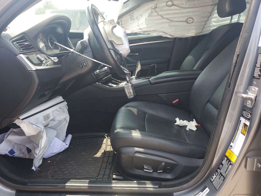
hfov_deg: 67.3
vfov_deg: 53.1
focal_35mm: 26
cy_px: 98
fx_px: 196
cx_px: 130
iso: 50
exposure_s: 1/400
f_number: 1.5
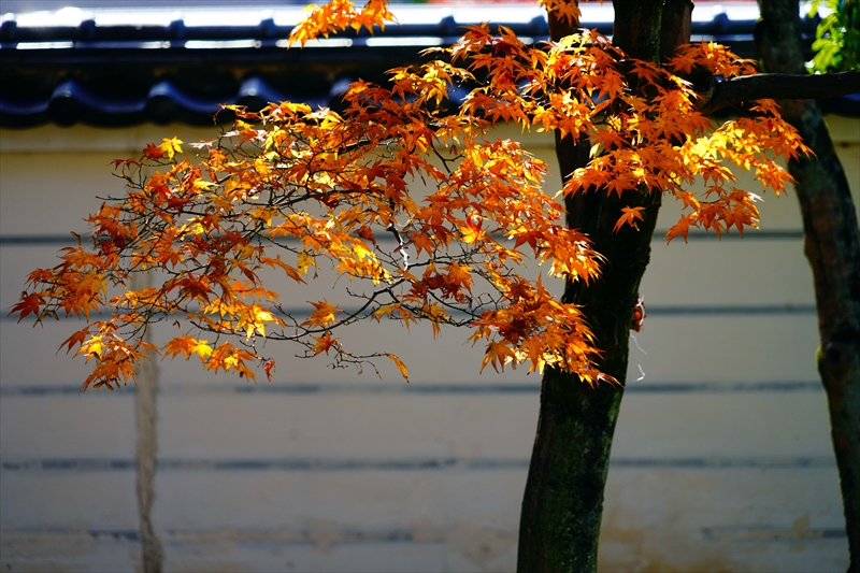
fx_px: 5732
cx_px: 430
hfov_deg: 8.6
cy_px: 286
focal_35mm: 240
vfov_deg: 5.7
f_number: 6.3
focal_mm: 240
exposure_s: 1/250
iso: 250
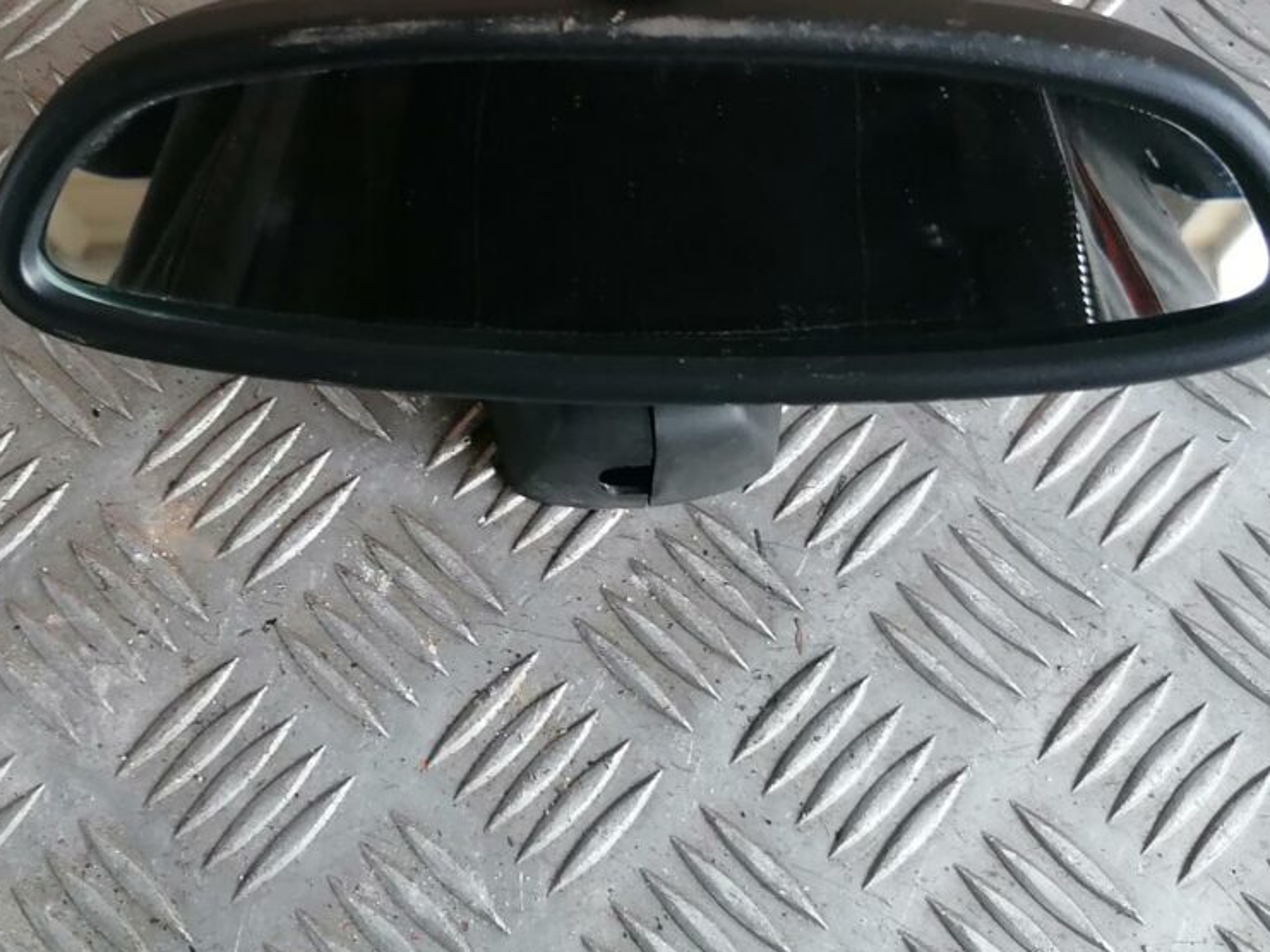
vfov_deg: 27.8
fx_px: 1871
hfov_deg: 37.4
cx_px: 518
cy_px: 159
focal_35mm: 51
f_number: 1.8
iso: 160
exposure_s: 1/33.3
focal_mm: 4.75
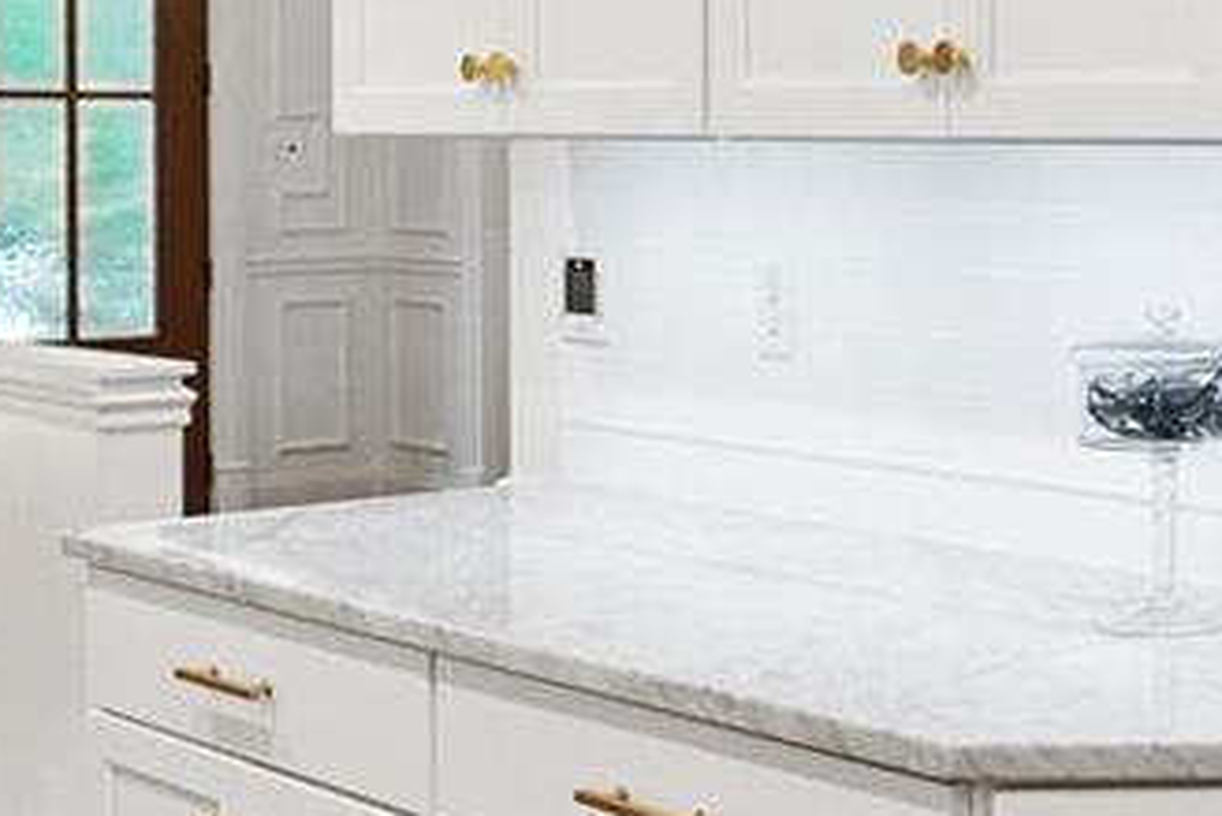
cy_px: 186
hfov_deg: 23.7
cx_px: 1468
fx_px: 2649
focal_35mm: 78
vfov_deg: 17.4
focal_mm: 8
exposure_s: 1/8
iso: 400
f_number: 6.3
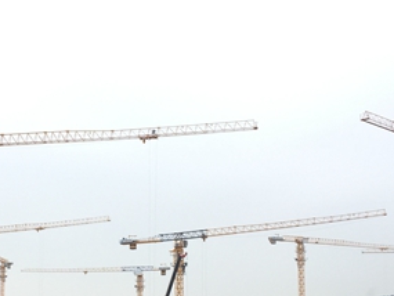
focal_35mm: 61
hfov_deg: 31.4
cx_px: 129
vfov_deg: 23.5
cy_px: 253
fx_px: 695
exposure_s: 1/324
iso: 32
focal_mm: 4.15
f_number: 2.2
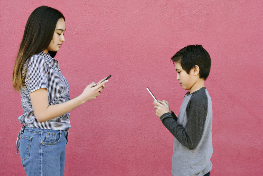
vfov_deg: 27.0
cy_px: 88
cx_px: 132
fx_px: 365
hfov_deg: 39.6
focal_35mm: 50
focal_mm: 50
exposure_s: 1/250
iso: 400
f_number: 5.6
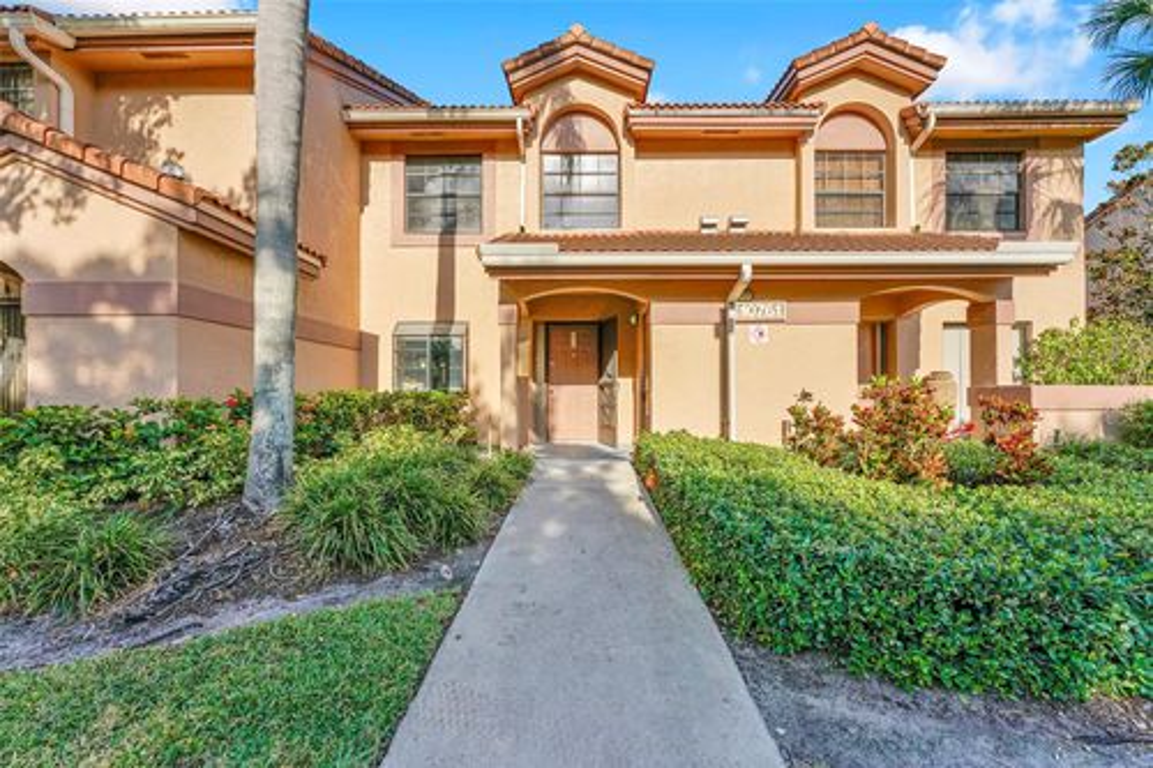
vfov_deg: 78.8
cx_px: 576
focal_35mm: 15
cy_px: 384
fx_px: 467
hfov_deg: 101.9
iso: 400
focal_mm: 14.6
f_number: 8
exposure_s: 1/125
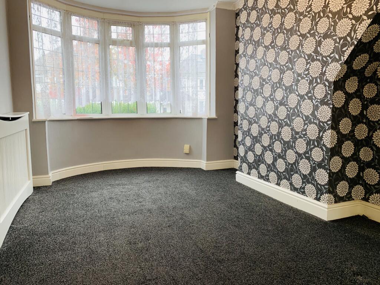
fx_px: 285
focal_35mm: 26
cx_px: 190
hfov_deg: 67.3
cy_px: 142
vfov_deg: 53.1
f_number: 1.8
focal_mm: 4.25
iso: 100
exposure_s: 1/117
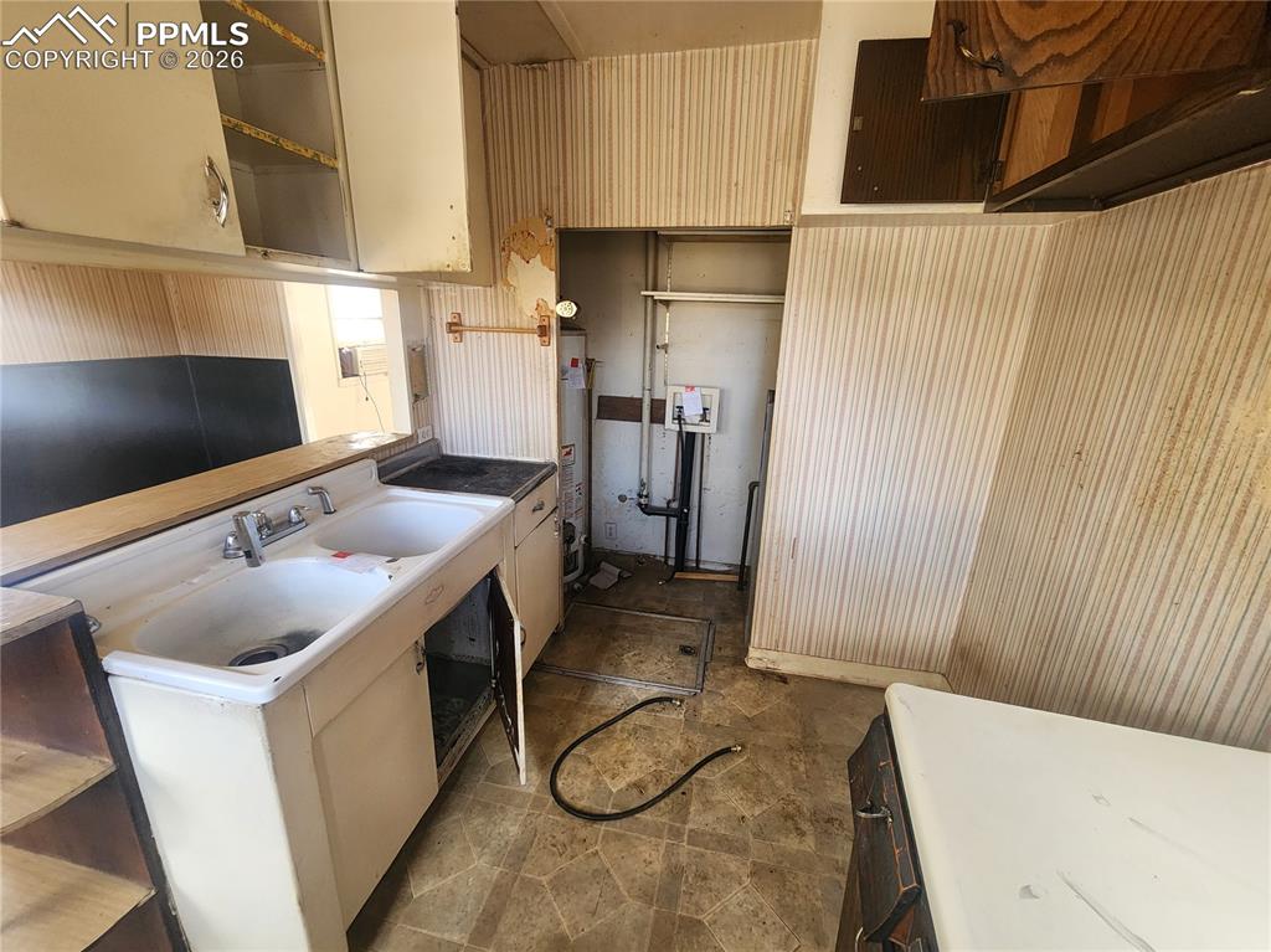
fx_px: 477
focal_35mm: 13
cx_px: 636
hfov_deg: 106.2
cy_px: 476
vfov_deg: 89.9
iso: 400
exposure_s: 1/60
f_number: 2.2
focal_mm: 2.2
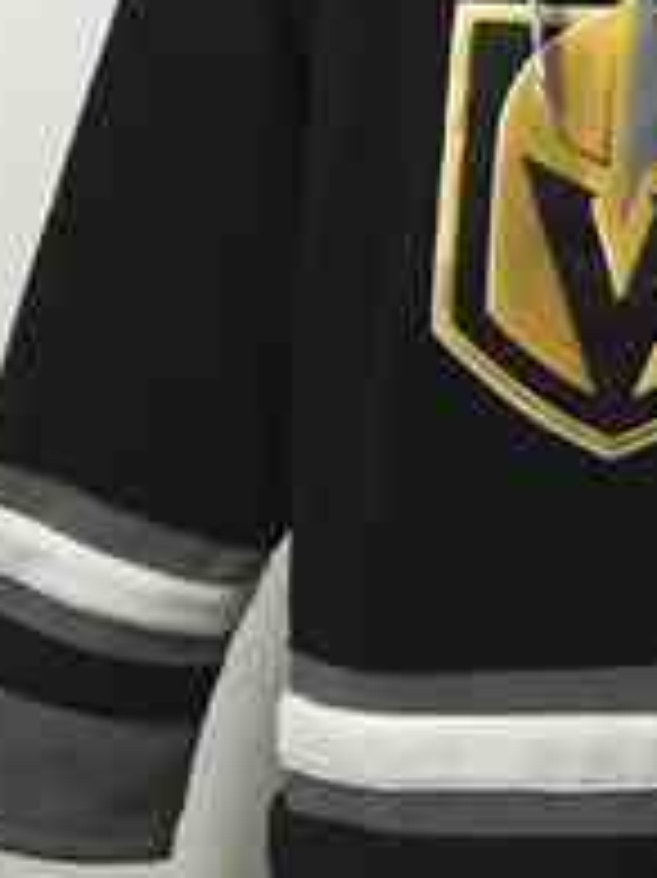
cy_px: 11
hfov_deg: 12.4
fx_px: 2635
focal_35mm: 104
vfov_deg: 18.4
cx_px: 1364
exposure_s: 1/8
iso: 160
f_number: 2.2
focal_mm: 4.15
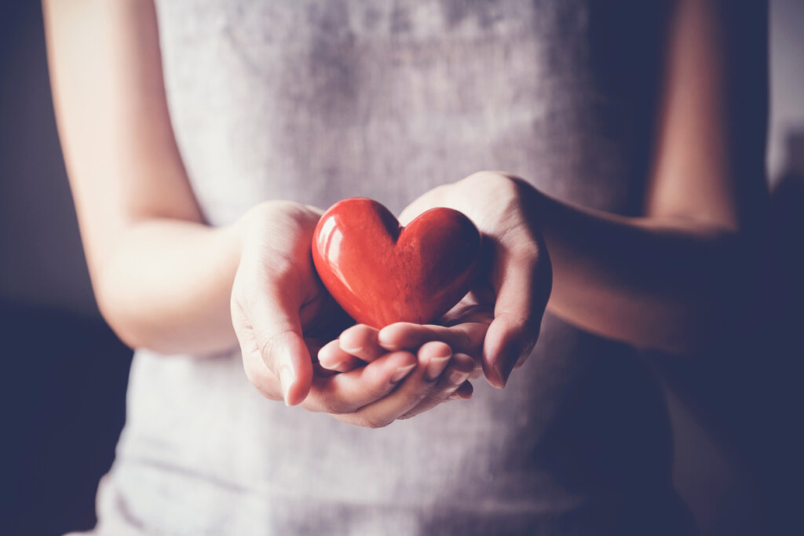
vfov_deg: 16.5
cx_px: 402
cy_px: 268
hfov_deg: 24.5
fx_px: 1854
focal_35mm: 83
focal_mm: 55
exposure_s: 1/170
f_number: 2.8
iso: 500
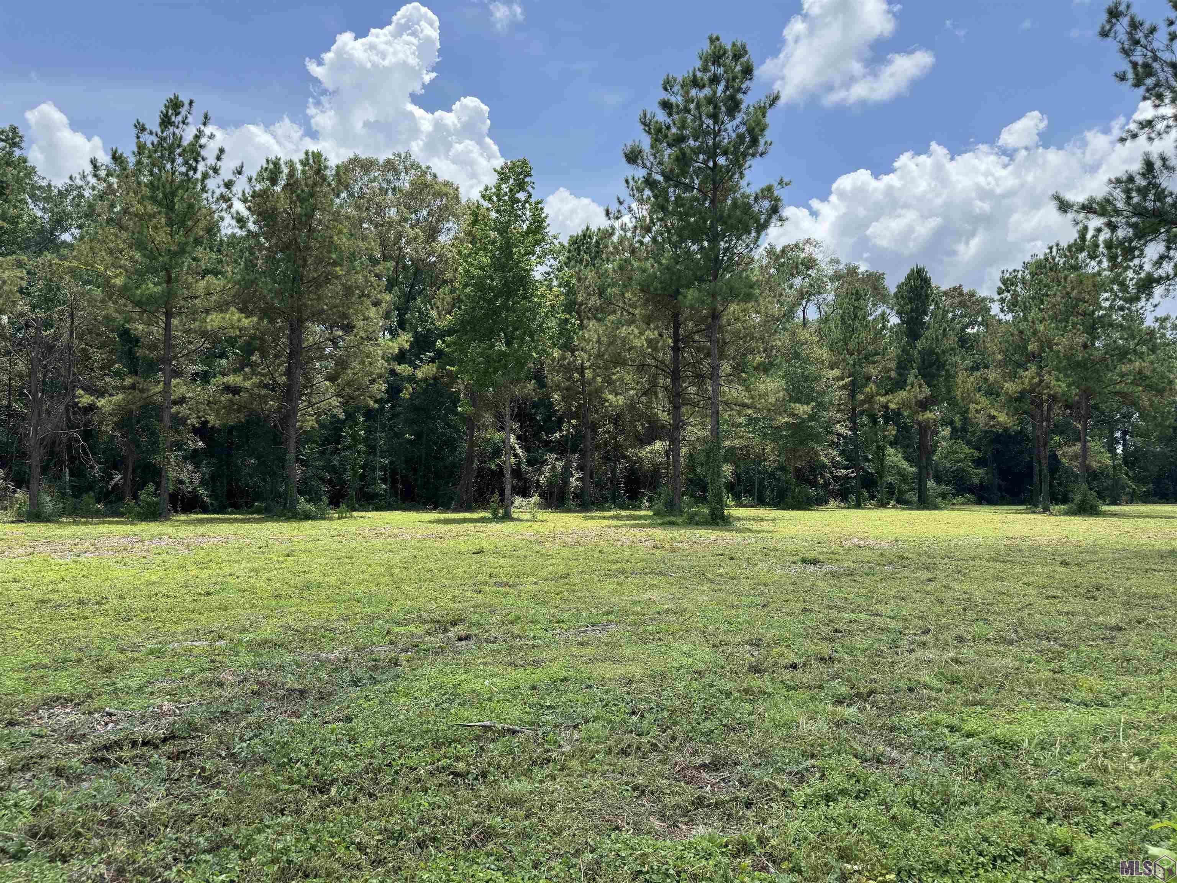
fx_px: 816
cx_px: 588
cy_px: 442
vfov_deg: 56.8
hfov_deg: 71.6
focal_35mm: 24
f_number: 1.78
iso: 80
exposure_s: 1/2604
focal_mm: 6.76
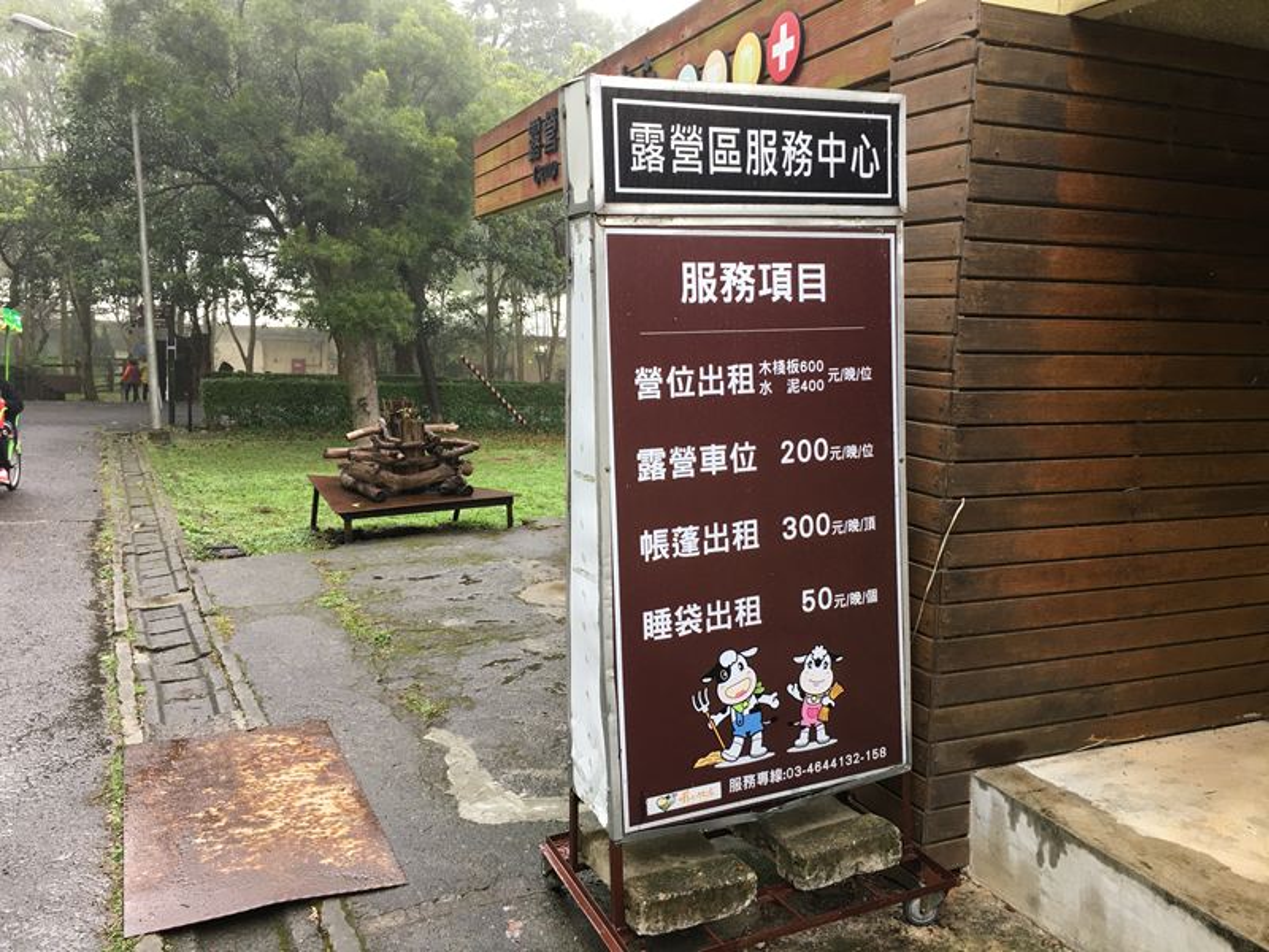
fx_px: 1063
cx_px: 634
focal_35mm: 29
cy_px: 476
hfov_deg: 61.7
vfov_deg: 48.2
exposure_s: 1/40
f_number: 2.2
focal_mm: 4.15
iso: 25
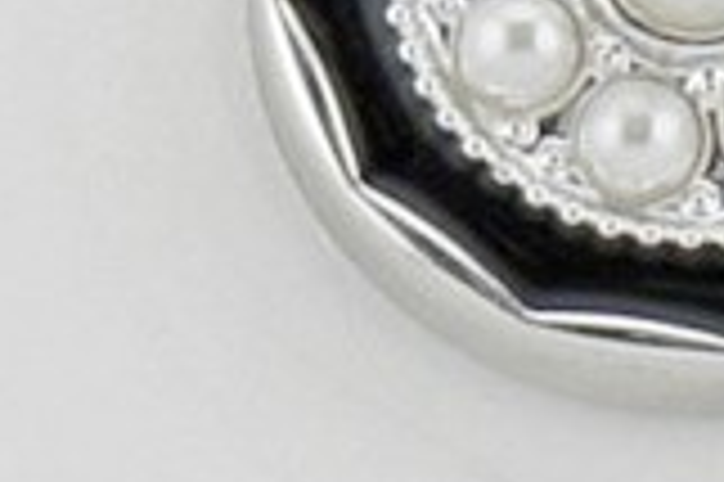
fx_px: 9278
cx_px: 1466
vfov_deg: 2.9
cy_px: -694
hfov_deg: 4.4
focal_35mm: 462
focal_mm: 55
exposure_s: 1/250
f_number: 8
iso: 200
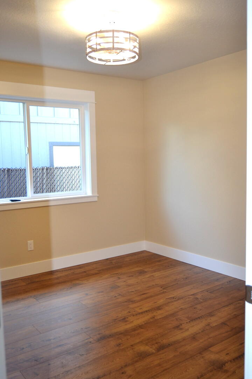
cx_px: 126
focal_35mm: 33
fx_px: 346
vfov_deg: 57.2
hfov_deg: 40.0
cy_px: 190
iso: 400
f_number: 4
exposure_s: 1/60
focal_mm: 22
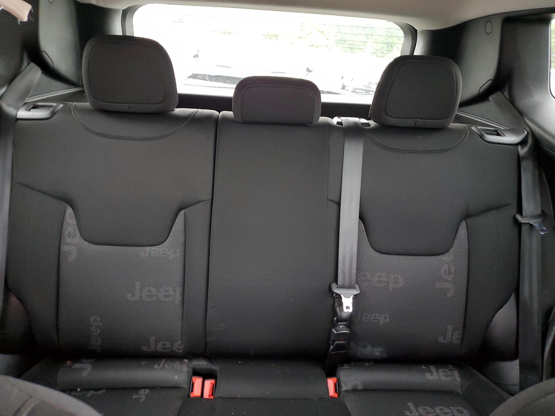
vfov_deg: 53.1
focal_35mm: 26
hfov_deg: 67.3
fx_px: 417
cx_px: 278
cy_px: 208
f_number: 1.5
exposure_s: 1/60.2
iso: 207
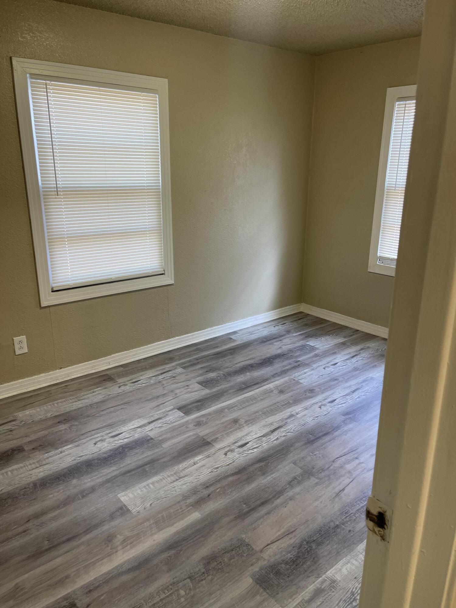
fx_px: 439
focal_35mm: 25
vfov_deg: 69.4
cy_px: 304
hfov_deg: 54.9
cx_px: 228
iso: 80
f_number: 1.6
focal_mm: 5.1
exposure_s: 1/60
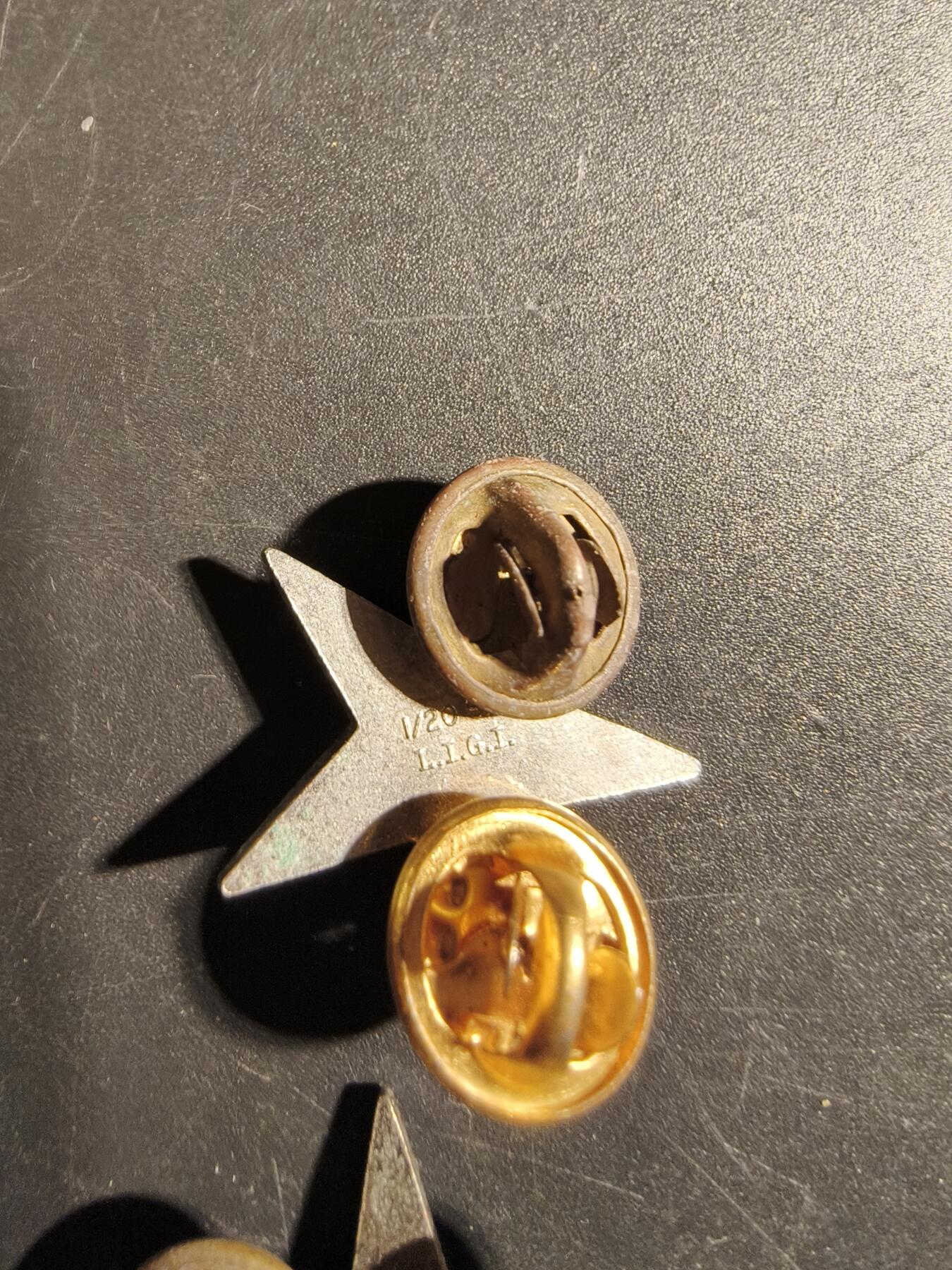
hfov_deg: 58.9
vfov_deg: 73.9
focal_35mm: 23
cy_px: 635
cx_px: 476
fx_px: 843
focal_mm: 2.32
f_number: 2
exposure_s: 1/44
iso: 200
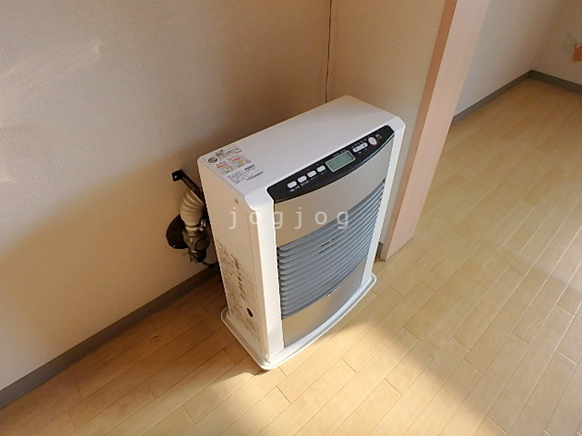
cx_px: 291
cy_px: 218
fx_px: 353
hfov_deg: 79.0
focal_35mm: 21
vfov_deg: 63.4
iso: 125
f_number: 3.5
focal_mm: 3.7
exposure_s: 1/60
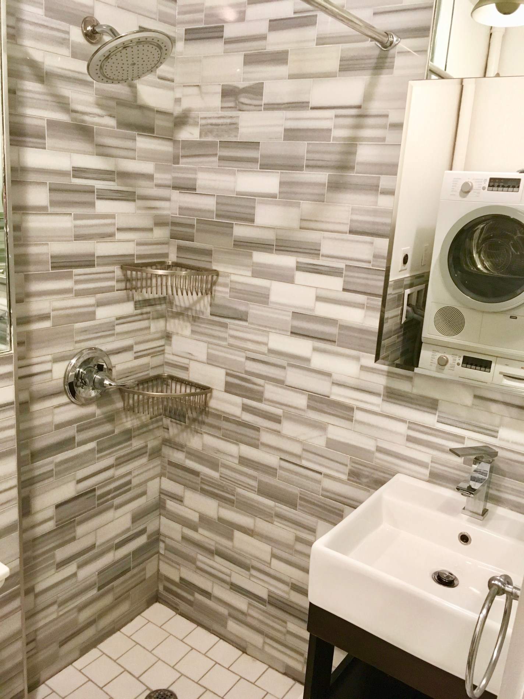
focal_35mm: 29
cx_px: 262
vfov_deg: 61.7
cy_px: 350
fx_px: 585
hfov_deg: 48.2
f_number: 2.2
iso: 125
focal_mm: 4.15
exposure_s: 1/30
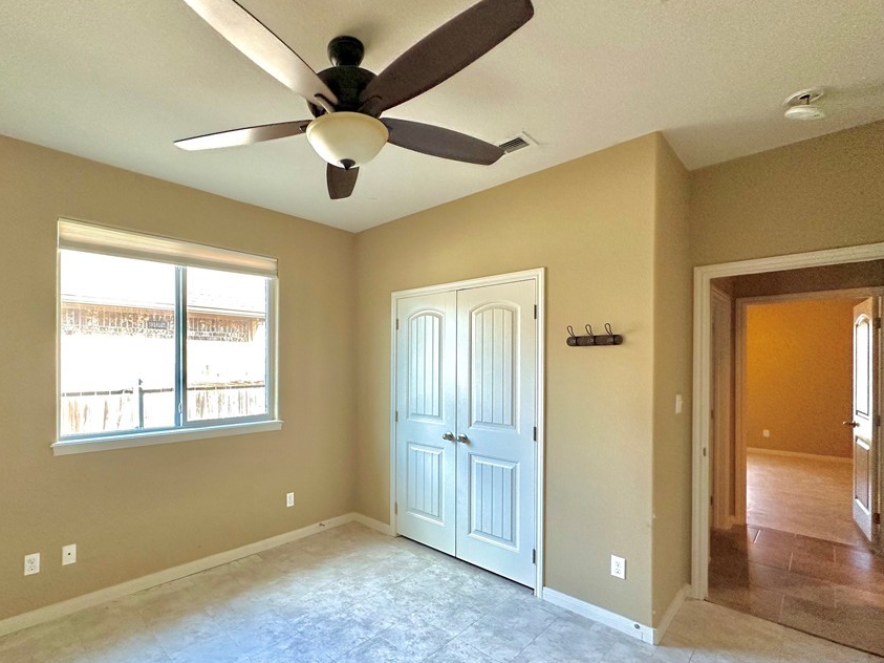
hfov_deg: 90.1
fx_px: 434
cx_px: 363
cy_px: 364
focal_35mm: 17
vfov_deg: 74.5
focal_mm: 2.22
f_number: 2.2
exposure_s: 1/99
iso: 250
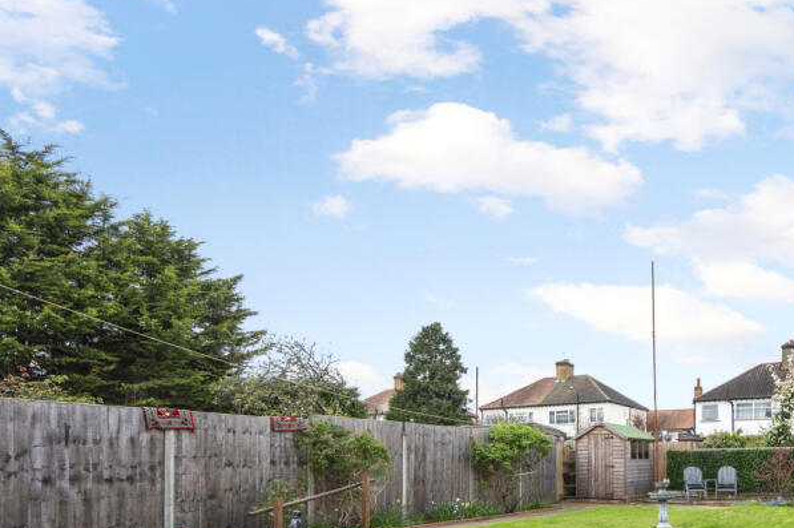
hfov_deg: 67.9
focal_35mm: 24
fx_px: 529
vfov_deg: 49.1
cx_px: 617
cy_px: 444
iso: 250
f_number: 8
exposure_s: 1/200
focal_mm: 14
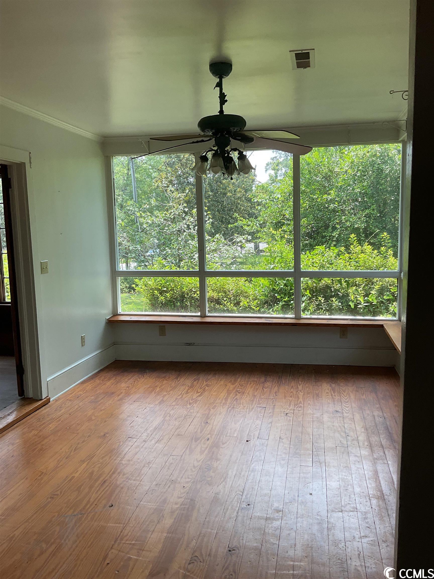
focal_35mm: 29
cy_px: 290
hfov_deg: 48.2
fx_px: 485
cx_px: 217
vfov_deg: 61.7
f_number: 1.8
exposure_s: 1/234
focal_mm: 3
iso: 16
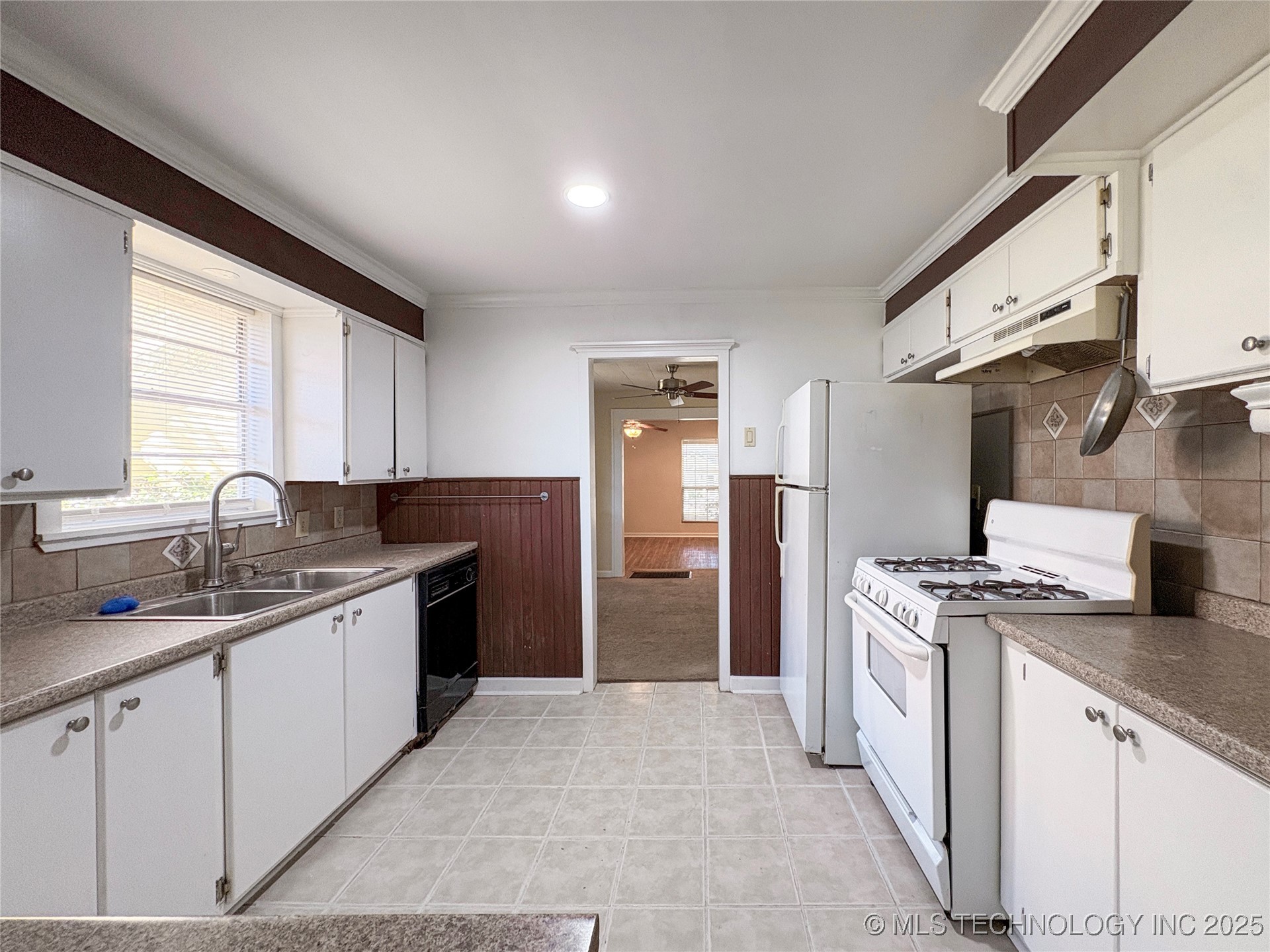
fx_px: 514
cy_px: 476
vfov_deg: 85.7
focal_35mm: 14
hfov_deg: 102.1
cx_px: 635
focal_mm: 2.22
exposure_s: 1/60
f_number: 2.2
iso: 250
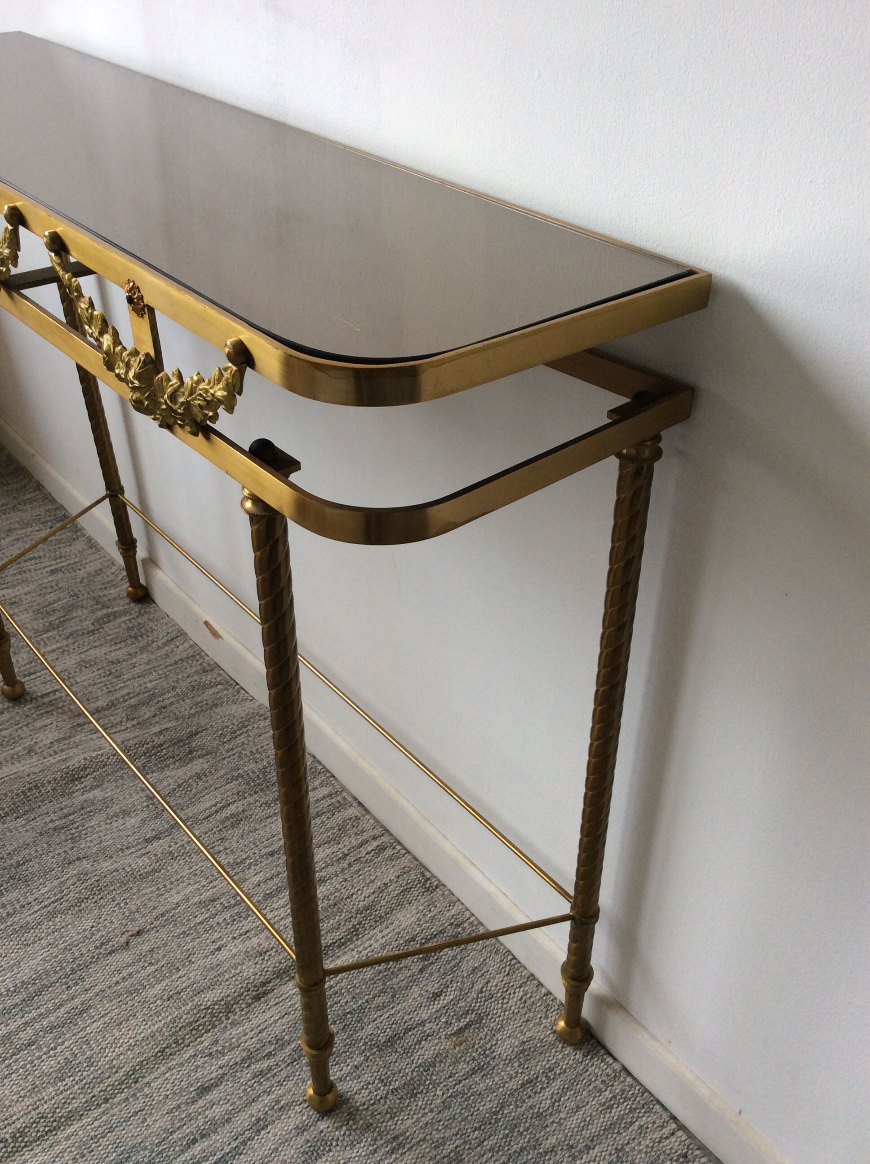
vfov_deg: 56.9
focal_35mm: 32
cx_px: 435
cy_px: 582
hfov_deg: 44.1
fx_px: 1075
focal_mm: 3.3
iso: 50
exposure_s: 1/50
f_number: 2.4
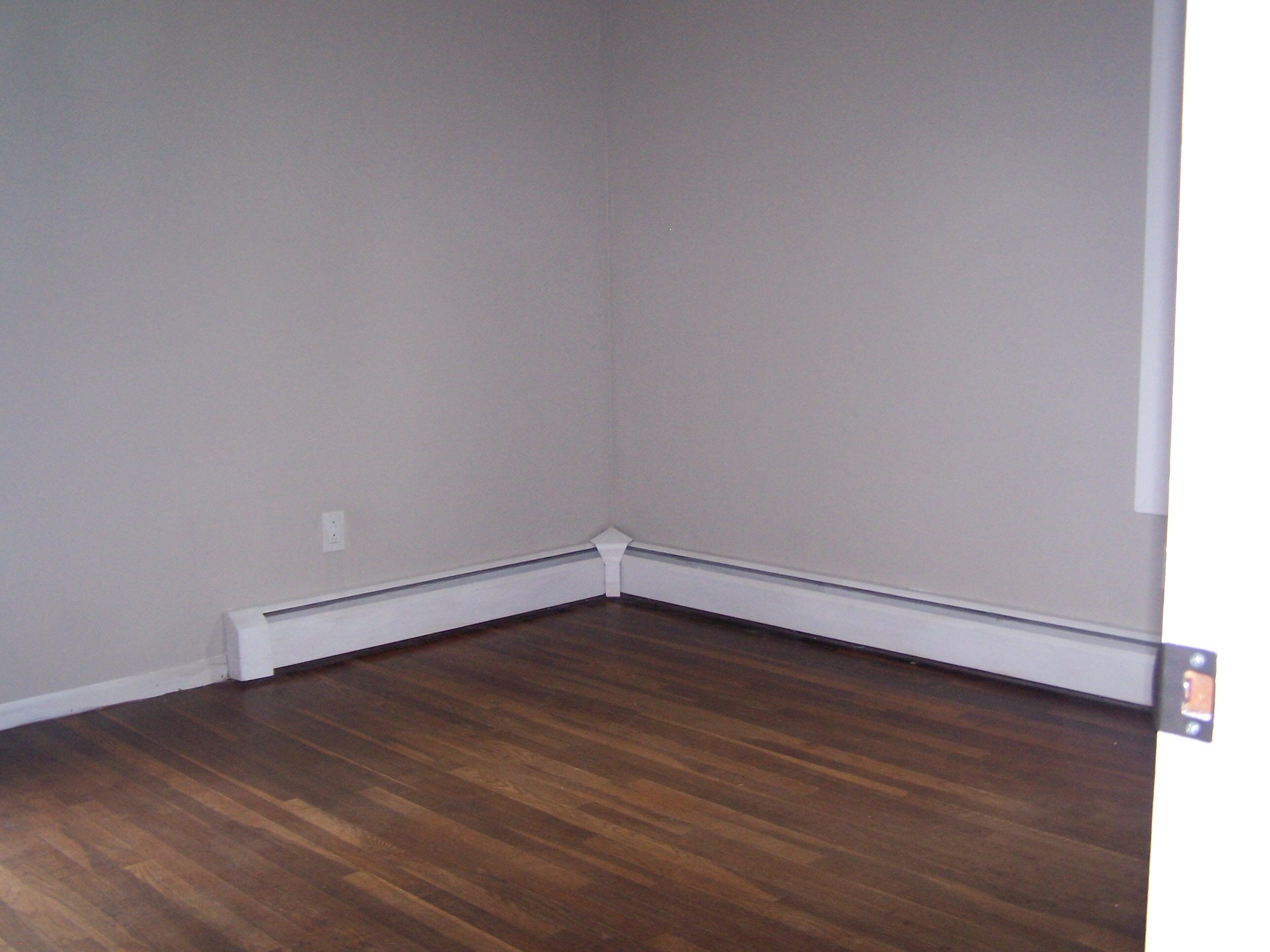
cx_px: 635
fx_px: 1394
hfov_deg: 49.0
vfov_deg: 37.7
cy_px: 476
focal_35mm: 38
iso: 140
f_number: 2.8
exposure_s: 1/60
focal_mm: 6.3
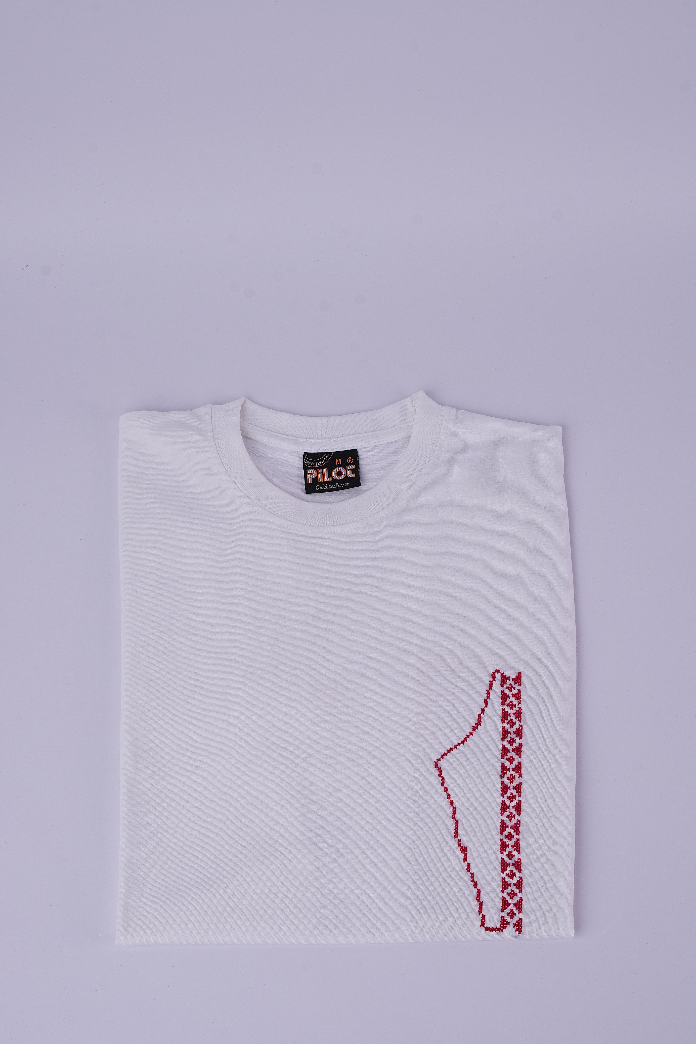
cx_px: 348
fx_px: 1682
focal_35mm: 58
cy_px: 522
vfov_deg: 34.5
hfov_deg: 23.4
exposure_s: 1/160
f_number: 14
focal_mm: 38.7
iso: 125
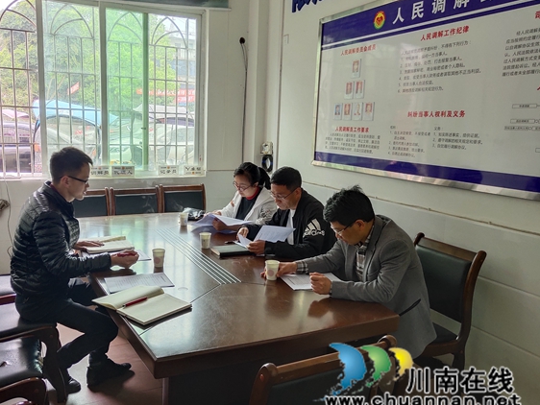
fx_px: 515
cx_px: 238
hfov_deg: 55.2
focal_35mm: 33
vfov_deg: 43.0
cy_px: 203
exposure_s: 1/100
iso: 157
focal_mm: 4.27
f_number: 1.8
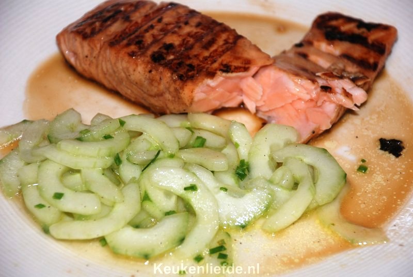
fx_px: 1723
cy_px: 138
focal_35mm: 150
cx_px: 206
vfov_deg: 9.2
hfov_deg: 13.7
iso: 160
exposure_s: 1/60
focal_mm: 100
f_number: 5.6
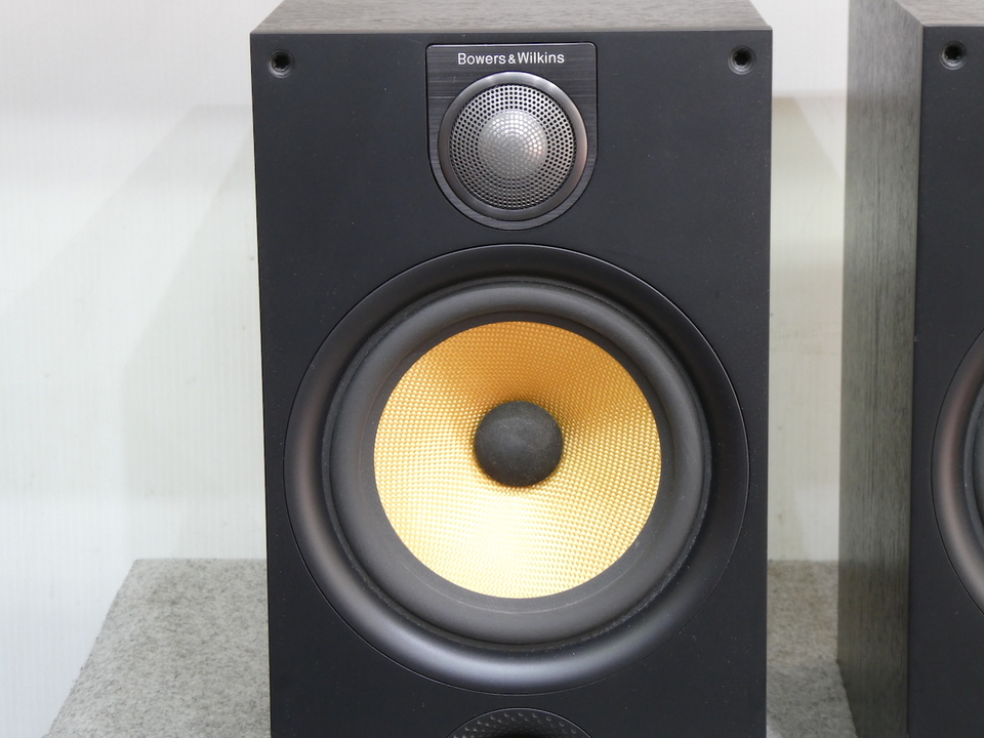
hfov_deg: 21.8
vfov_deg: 16.4
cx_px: 492
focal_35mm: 90
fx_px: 2558
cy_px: 369
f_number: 4.9
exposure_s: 1/5
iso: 200
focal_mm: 16.1
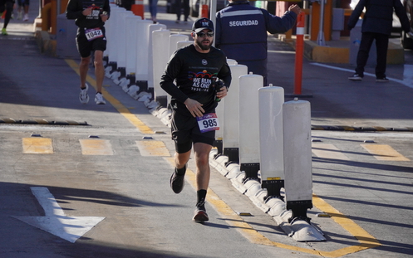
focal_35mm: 323
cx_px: 206
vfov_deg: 4.1
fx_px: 3637
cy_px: 136
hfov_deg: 6.5
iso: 500
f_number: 6.3
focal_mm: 210
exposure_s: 1/2500
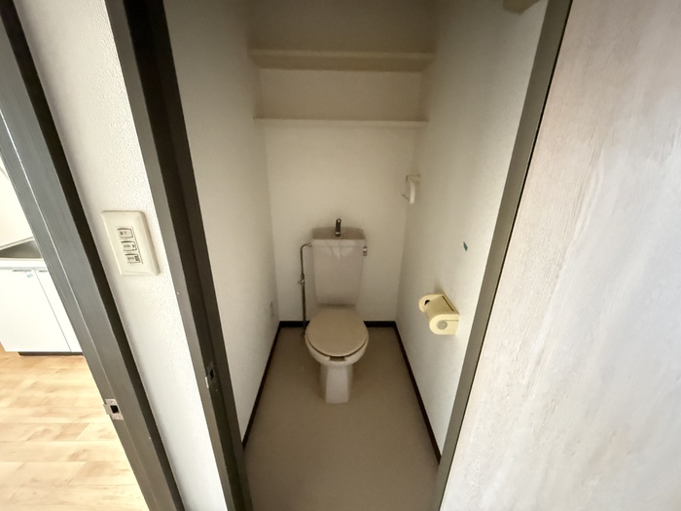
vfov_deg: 85.7
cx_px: 340
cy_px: 256
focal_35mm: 14
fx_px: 275
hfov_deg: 102.1
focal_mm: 2.22
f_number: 2.2
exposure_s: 1/30
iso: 2000
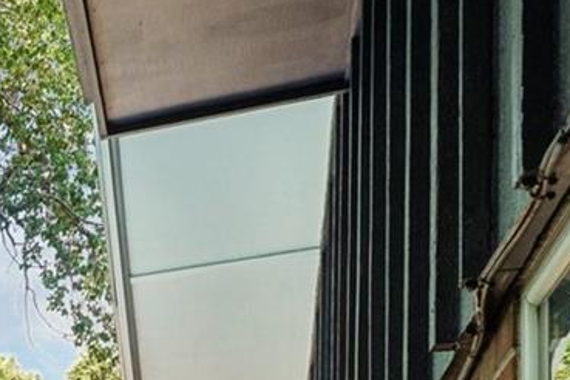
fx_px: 1235
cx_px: -510
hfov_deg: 18.7
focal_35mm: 78
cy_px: 743
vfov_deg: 14.7
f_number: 8
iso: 100
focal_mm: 12
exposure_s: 1/45
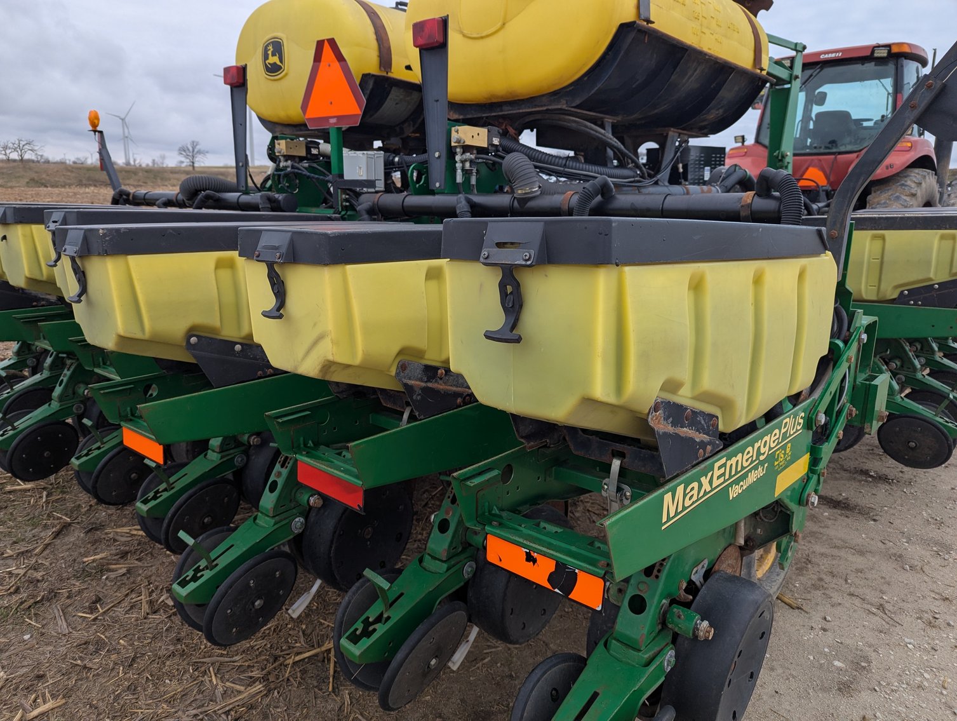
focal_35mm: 24
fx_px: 665
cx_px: 478
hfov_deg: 71.5
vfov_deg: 56.9
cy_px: 360
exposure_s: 1/1364
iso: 45
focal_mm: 6.81
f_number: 1.85
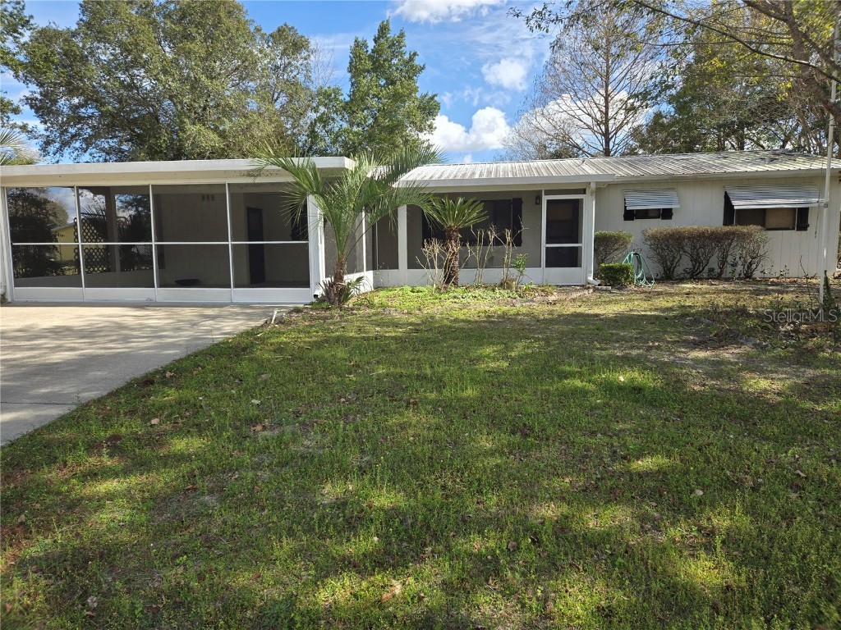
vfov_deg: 58.9
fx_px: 559
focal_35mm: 23
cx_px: 420
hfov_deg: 73.9
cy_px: 315
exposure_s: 1/1061
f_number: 1.8
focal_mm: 5.4
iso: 25
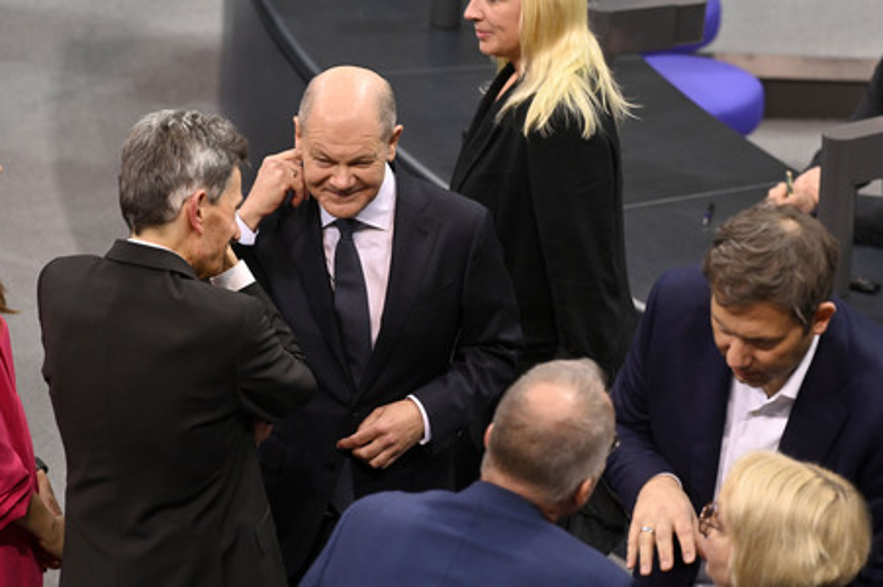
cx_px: 442
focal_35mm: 240
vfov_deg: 5.7
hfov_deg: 8.6
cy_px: 294
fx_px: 5882
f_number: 5.6
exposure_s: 1/320
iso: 10000
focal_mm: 240
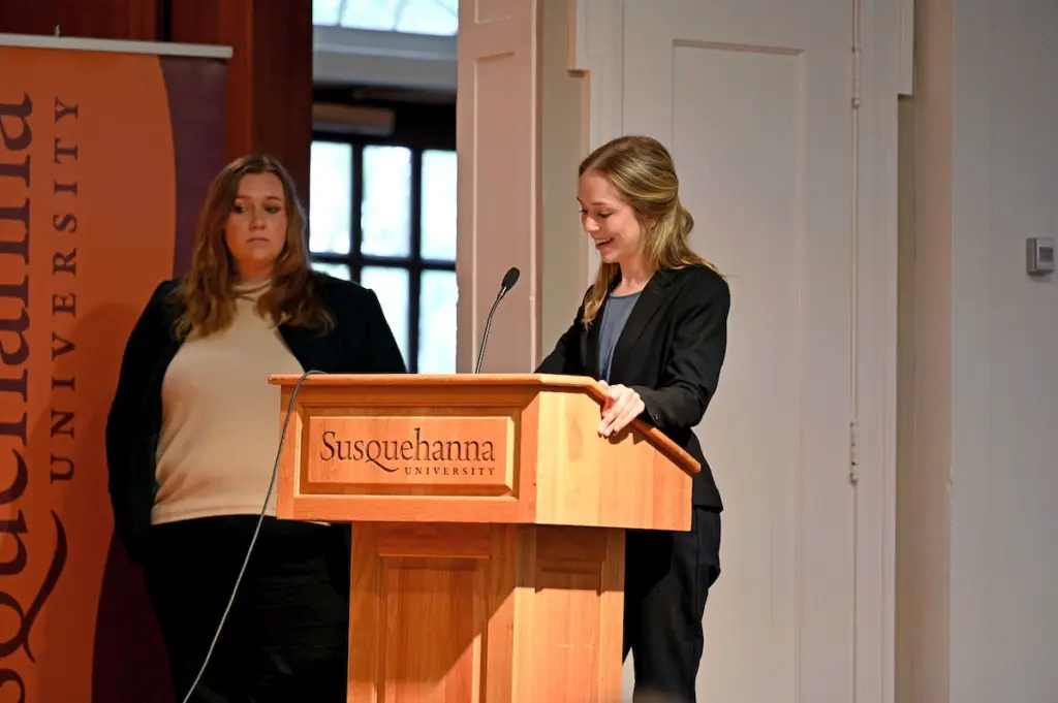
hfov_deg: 10.3
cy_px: 352
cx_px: 529
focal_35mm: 200
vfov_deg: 6.9
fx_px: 5873
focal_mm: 200
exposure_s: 1/500
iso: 4000
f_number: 3.2
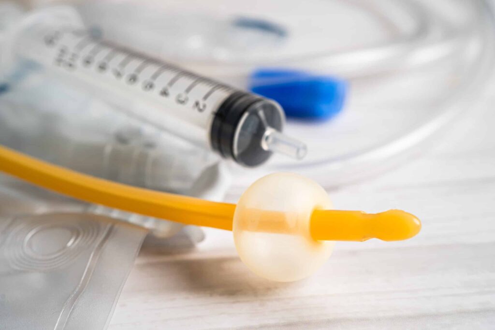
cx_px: 248
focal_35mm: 50
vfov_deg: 27.0
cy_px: 165
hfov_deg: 39.6
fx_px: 688
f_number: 6.3
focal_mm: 50
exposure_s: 1/80
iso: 100
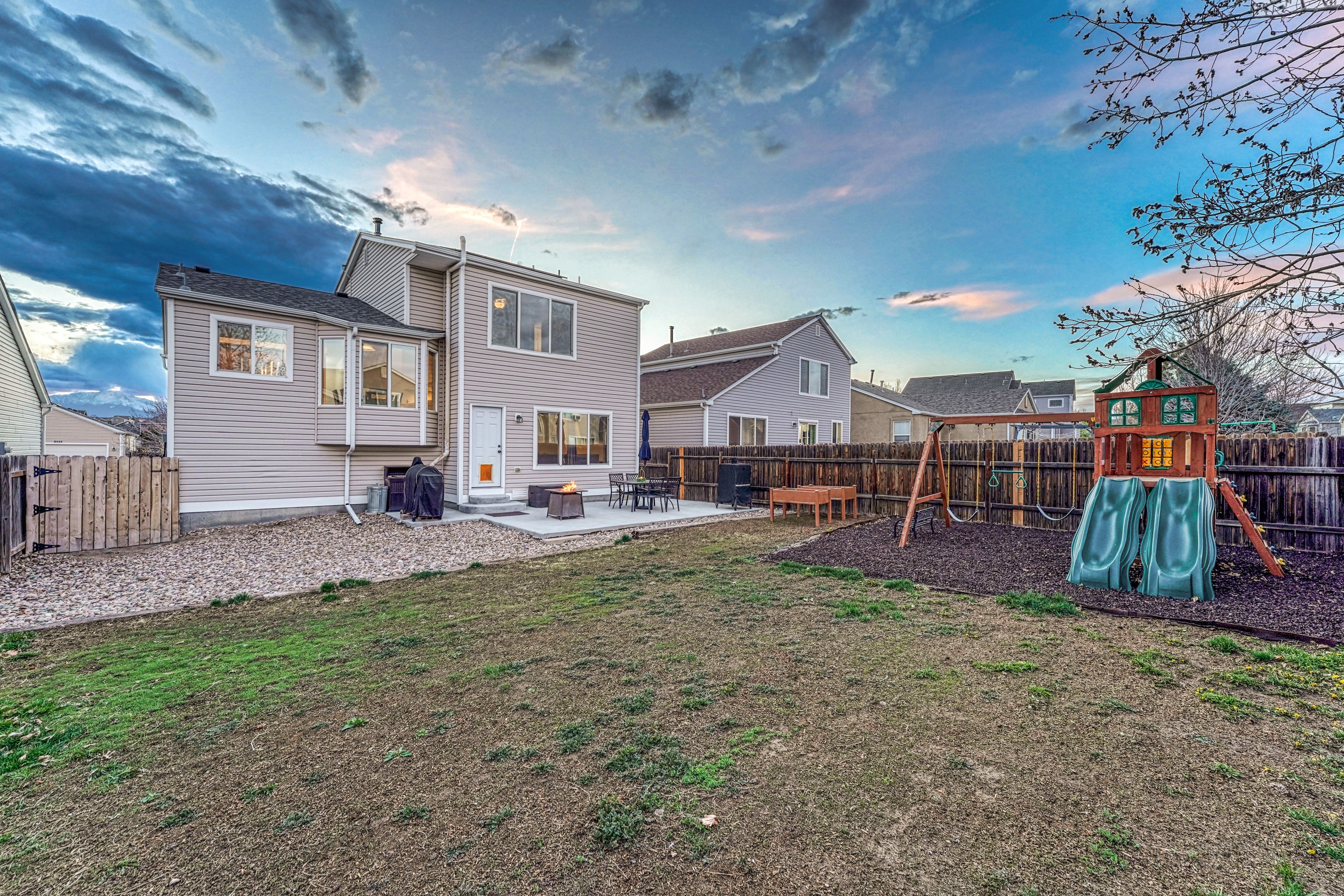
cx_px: 672
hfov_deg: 104.3
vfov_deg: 81.2
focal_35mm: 14
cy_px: 448
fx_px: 523
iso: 800
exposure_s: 1/10
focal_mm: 14
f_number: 8
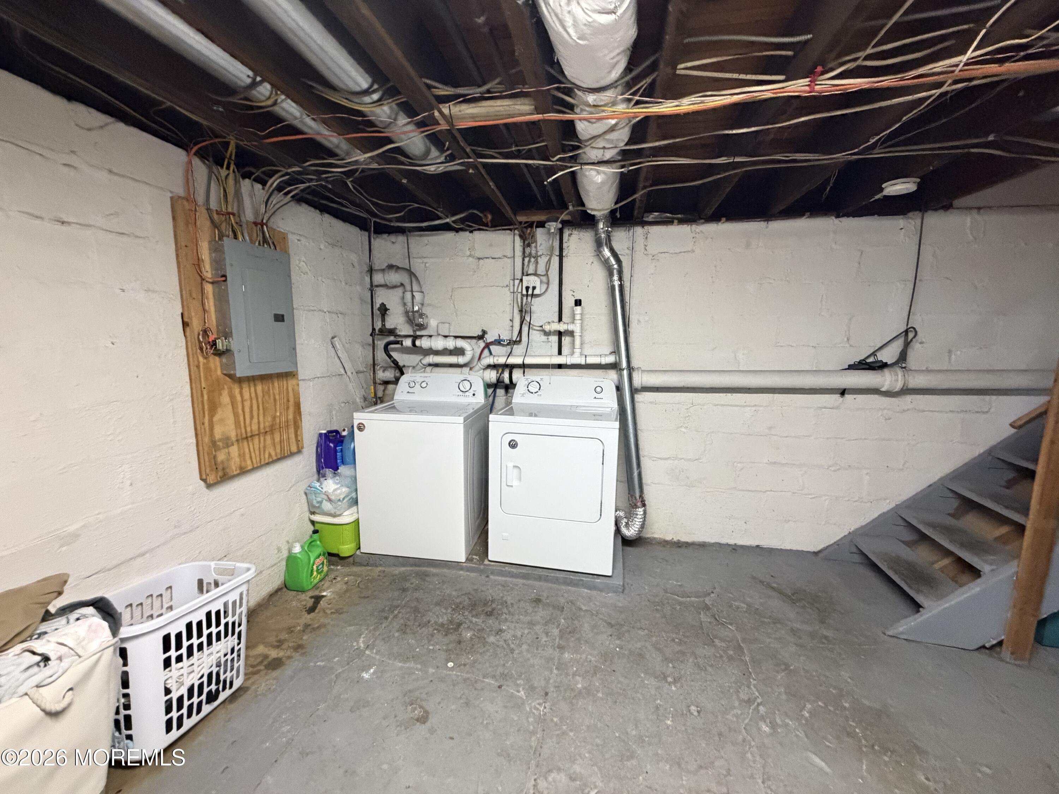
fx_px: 428
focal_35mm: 14
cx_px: 530
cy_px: 397
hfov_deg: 102.1
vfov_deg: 85.7
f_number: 2.2
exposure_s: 1/60
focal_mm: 2.22
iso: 500
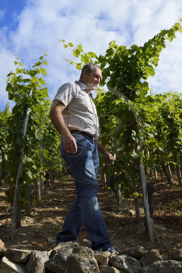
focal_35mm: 31
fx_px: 235
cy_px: 136
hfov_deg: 42.3
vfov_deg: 60.3
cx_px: 91
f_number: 14
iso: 200
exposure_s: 1/200
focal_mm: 31
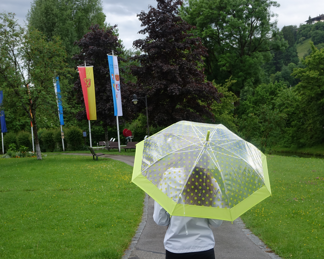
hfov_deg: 35.4
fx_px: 508
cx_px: 162
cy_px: 198
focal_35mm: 53
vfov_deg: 28.2
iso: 125
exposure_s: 1/200
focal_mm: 13.65
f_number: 4
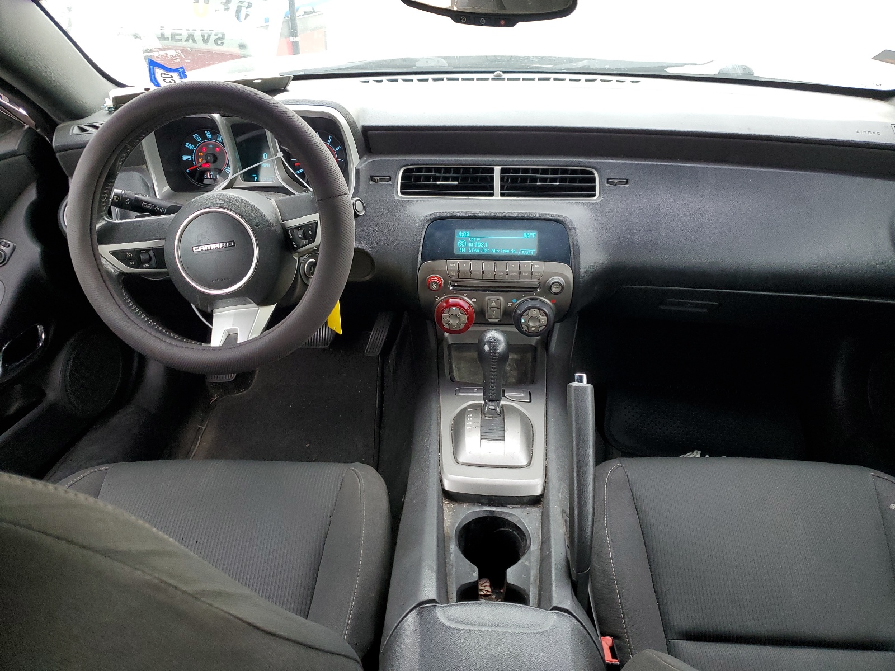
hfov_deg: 67.3
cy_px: 336
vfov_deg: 53.1
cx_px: 448
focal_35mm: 26
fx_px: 672
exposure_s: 1/60.2
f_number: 1.5
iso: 99
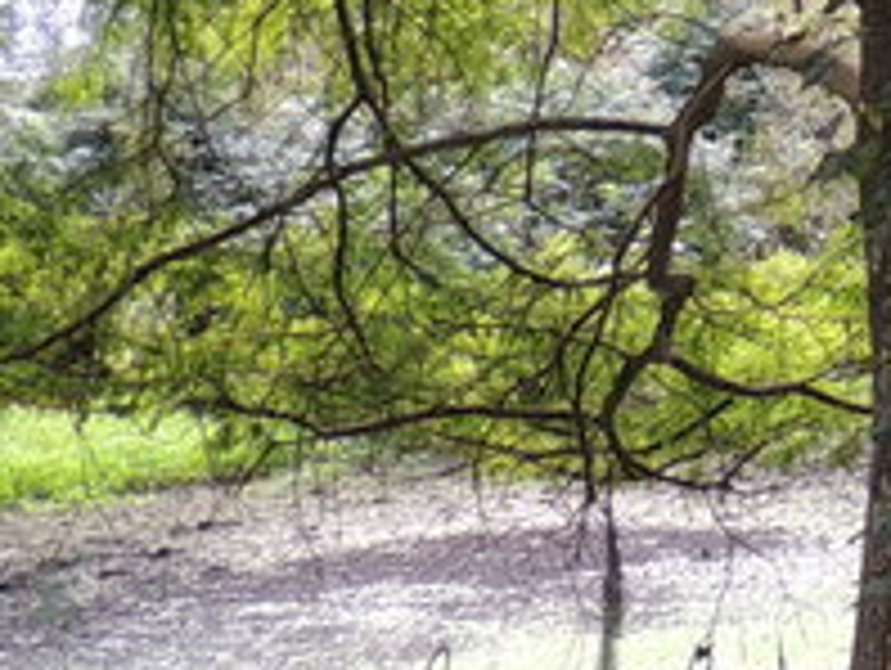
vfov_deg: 9.2
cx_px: 1800
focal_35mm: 155
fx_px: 3994
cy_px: -459
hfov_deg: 11.4
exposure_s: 1/40
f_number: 3
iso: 100
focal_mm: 4.3
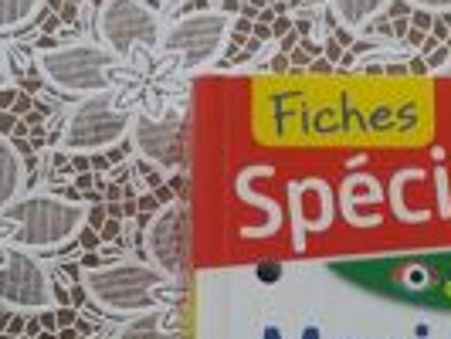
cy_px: 485
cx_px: 58
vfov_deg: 13.9
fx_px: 1317
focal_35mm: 101
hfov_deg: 19.1
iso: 200
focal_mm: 3.7
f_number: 1.9
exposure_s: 1/17
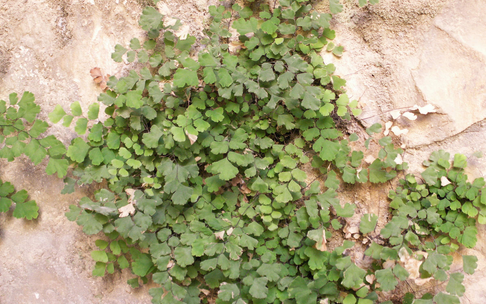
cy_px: 176
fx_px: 874
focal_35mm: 66
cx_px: 244
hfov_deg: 31.1
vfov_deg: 19.7
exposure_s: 1/25
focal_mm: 10.3
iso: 160
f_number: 3.2
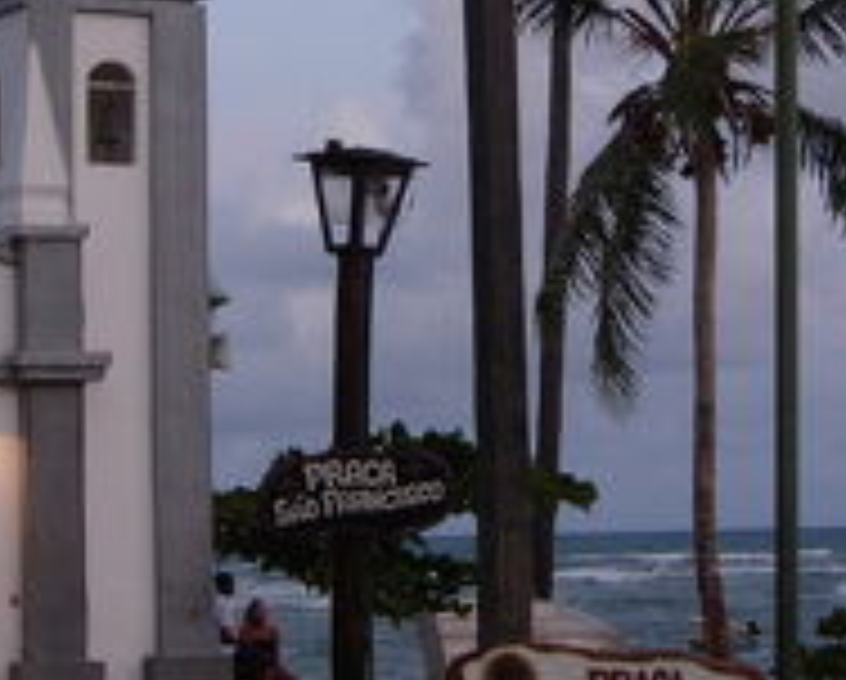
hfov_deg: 15.0
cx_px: 423
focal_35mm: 128
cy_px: 124
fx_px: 3210
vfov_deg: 12.0
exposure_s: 1/32.9
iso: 64
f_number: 2.8
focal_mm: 7.8
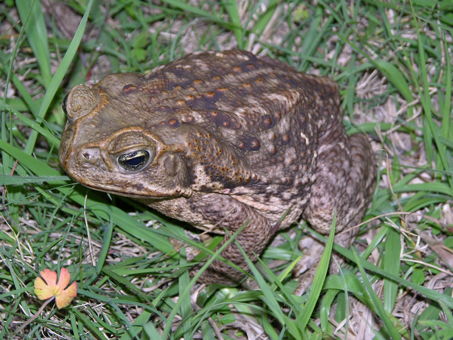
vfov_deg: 9.9
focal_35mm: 150
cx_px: 226
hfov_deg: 13.2
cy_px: 170
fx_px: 1963
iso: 50
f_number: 3.9
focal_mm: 37.7
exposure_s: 1/253
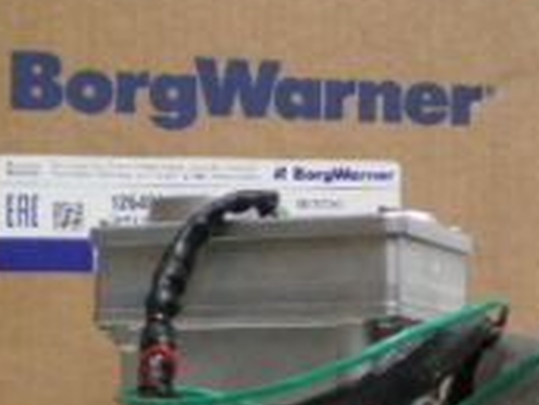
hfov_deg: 17.5
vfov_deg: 13.1
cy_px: 403
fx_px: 1745
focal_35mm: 112
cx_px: 358
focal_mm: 6.3
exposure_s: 1/30
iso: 400
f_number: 3.1
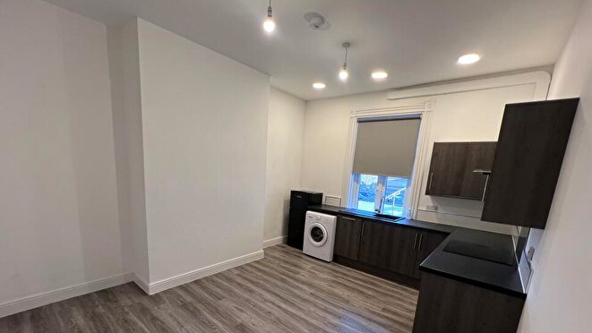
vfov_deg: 68.8
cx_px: 284
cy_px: 219
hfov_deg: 102.9
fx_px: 235
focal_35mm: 15
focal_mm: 1.57
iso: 160
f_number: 1.8
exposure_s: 1/100
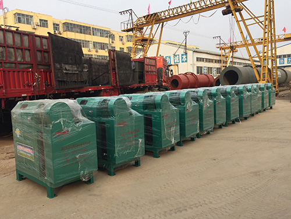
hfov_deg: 61.7
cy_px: 110
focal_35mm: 29
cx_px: 146
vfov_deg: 48.2
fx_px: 244
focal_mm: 4.15
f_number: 2.2
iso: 32
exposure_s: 1/618
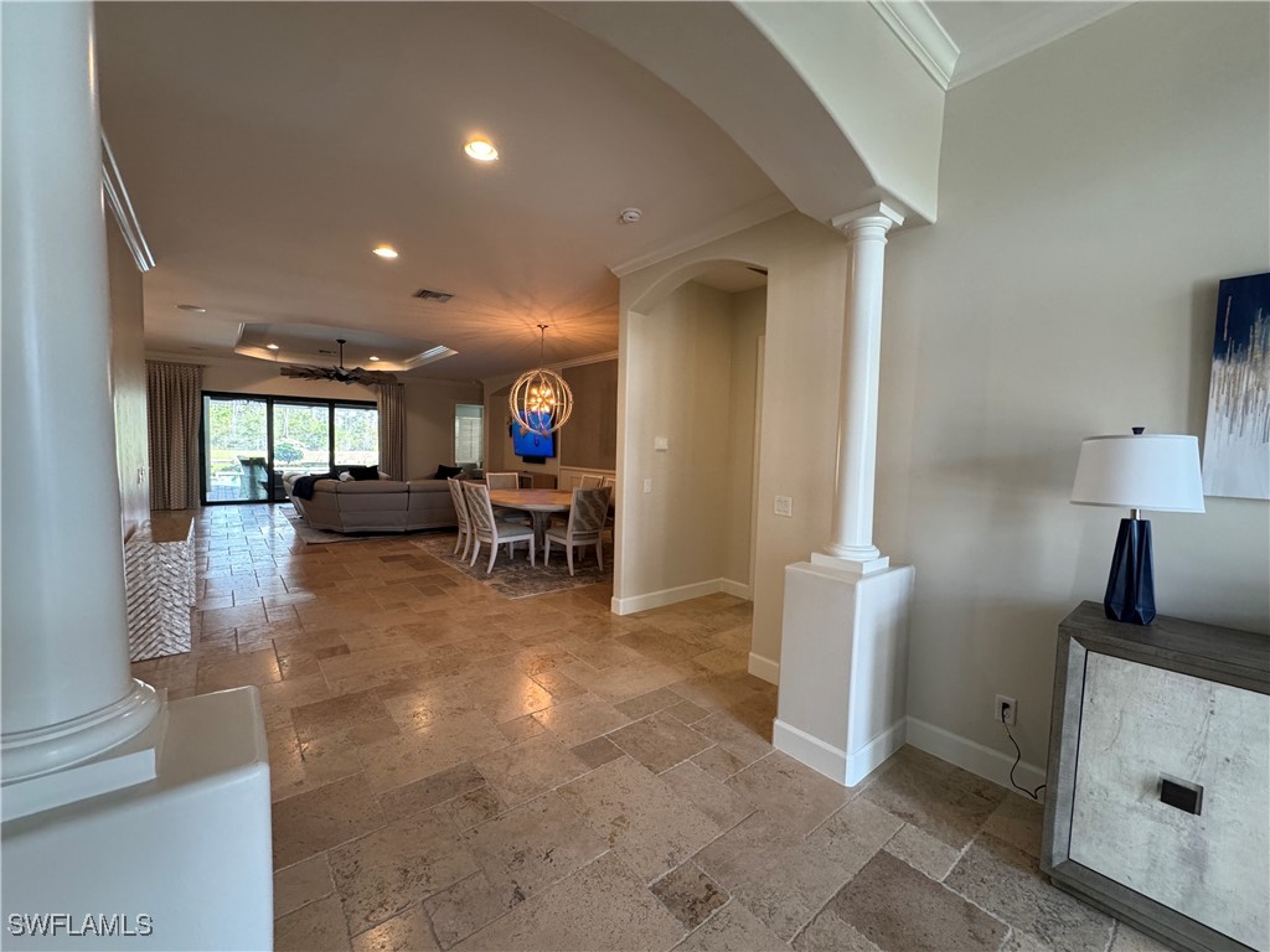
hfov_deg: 102.1
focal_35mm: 14
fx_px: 514
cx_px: 635
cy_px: 476
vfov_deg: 85.7
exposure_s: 1/120
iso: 250
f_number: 2.2
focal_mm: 2.22
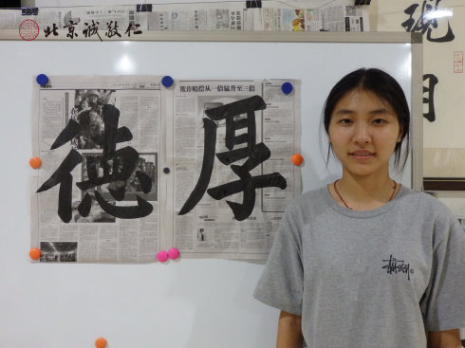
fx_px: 403
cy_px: 174
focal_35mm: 30
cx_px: 232
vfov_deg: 46.8
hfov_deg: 60.0
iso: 800
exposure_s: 1/25
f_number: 3.3
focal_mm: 5.5
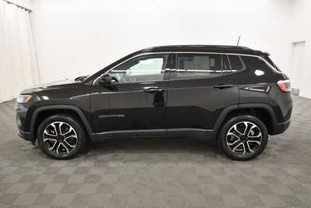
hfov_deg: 73.7
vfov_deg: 53.2
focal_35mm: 24
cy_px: 104
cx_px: 156
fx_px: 207
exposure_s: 1/125
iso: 1250
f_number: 5.3
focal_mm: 16
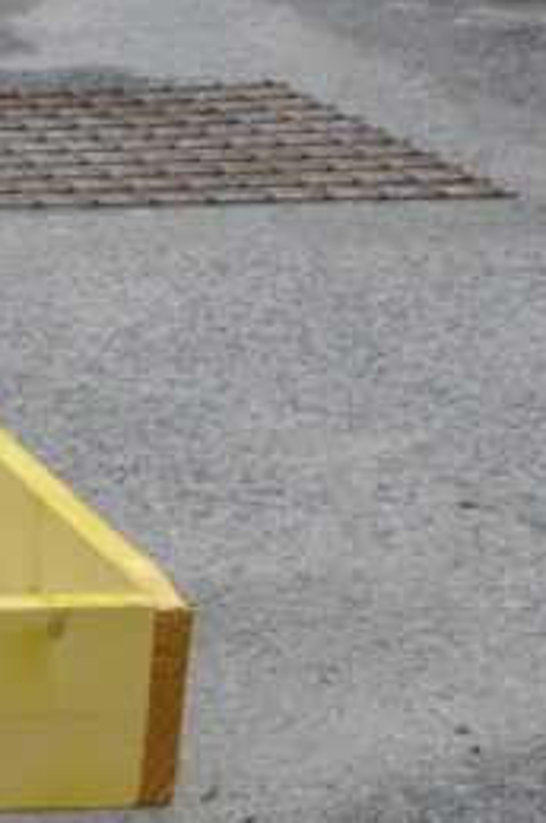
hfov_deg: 7.4
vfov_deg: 12.2
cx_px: -981
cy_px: 437
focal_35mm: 168
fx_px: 3838
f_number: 6.3
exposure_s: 1/160
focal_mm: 25
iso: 100
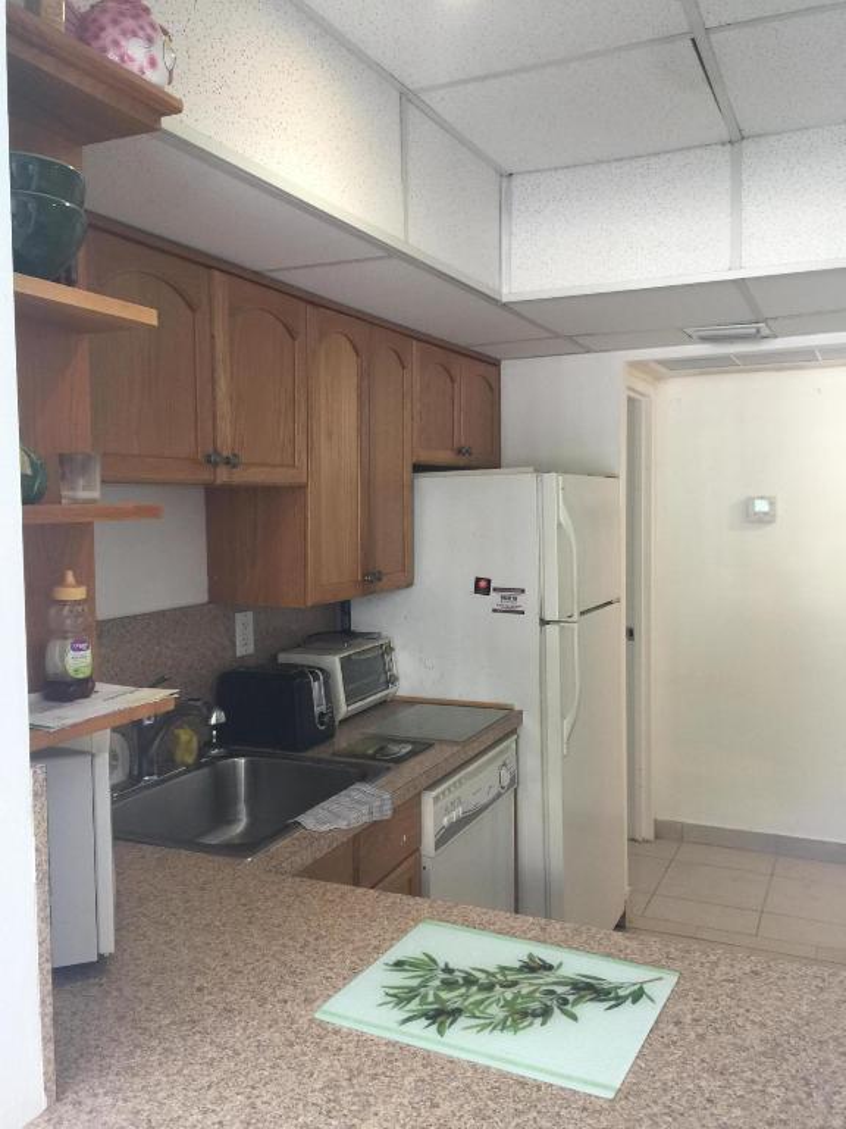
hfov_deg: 48.2
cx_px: 423
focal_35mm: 29
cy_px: 564
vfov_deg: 61.7
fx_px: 945
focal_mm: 4.15
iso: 40
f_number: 2.2
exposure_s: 1/15
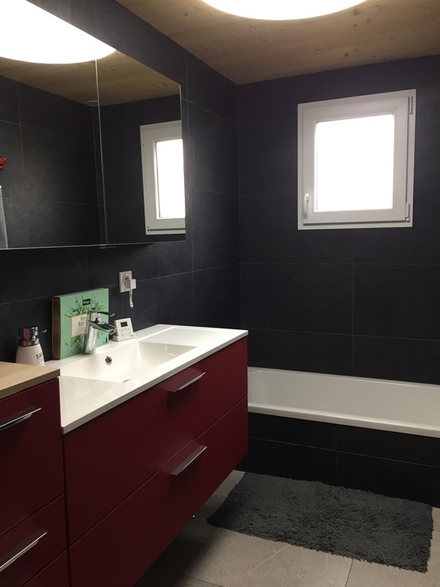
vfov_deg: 61.7
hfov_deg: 48.2
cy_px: 294
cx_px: 220
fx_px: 491
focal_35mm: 29
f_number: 2.2
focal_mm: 4.15
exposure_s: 1/33
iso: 64
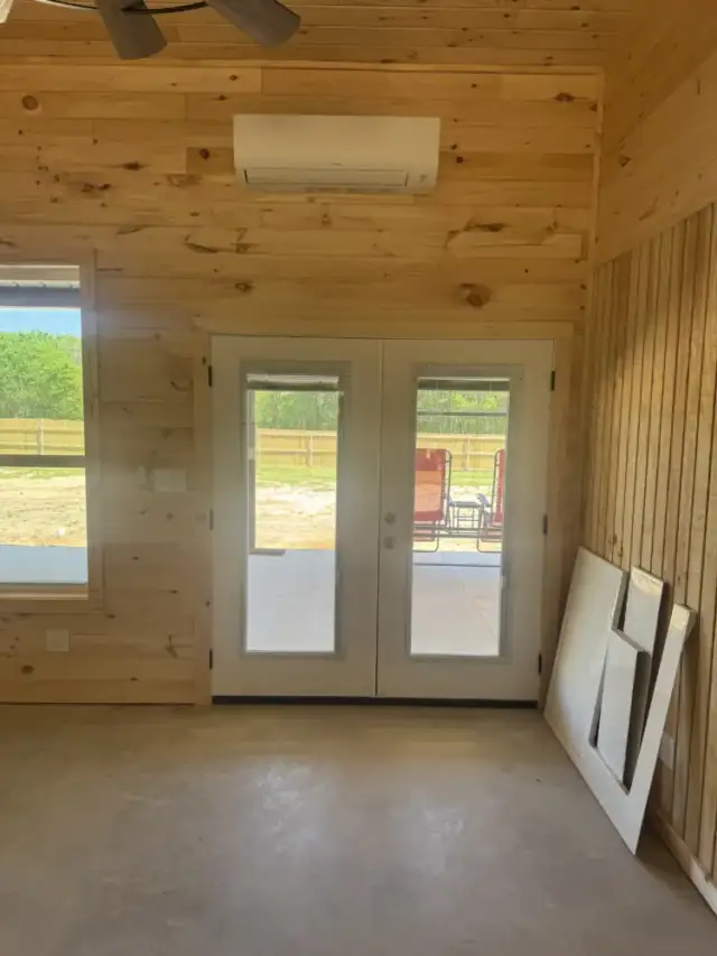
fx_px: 663
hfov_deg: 56.8
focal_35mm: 24
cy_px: 478
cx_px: 358
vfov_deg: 71.6
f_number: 1.78
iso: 80
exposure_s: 1/207
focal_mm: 6.76
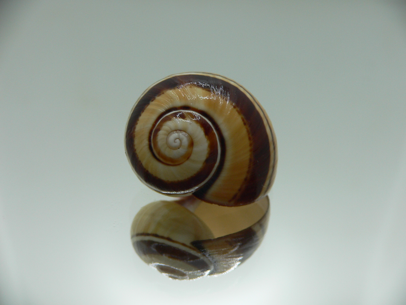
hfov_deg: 52.6
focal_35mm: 35
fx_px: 411
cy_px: 152
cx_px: 203
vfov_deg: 40.7
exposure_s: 1/80
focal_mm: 4.6
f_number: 2.8
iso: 80
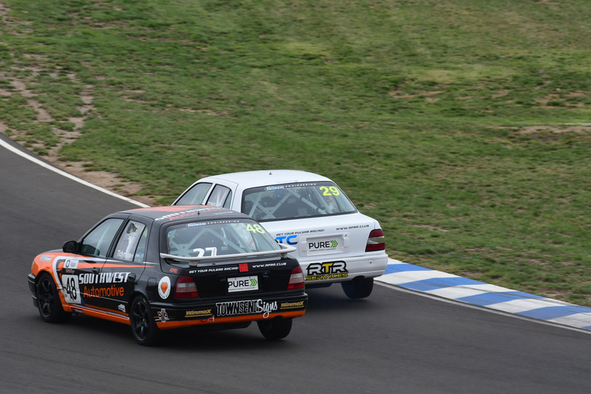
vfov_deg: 2.4
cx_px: 296
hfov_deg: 3.6
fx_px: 9360
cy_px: 197
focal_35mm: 570
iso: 640
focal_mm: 380
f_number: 10
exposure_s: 1/640
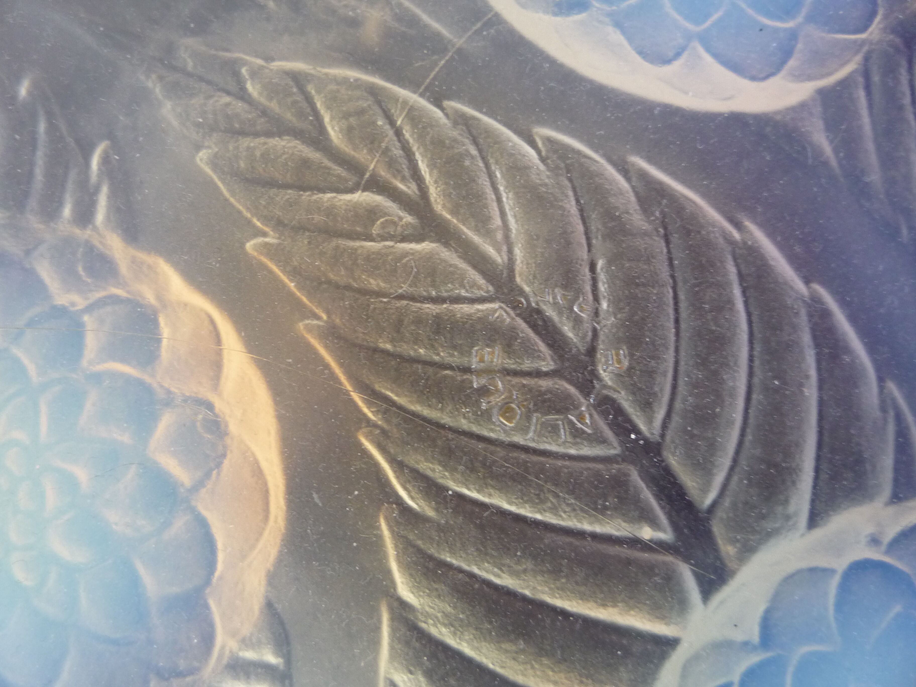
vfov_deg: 46.8
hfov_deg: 60.0
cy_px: 344
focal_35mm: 30
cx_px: 458
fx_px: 794
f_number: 3.3
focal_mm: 5.2
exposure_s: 1/30
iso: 200
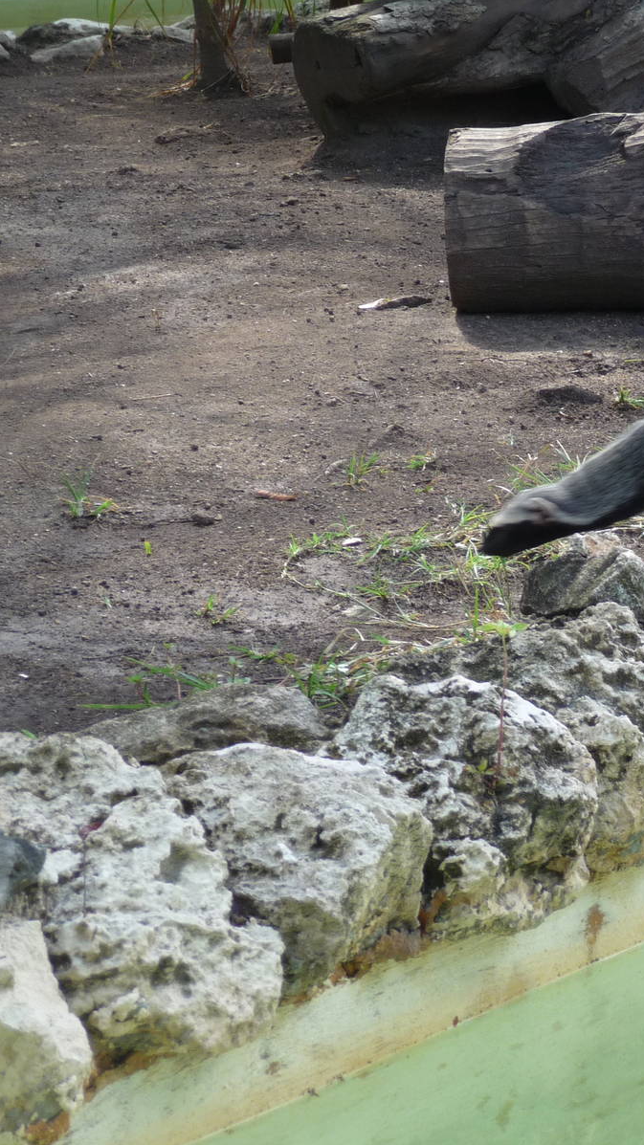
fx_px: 4555
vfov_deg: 14.3
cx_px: 733
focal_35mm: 150
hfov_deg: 8.0
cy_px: 572
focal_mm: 17.5
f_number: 4.7
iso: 100
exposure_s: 1/80
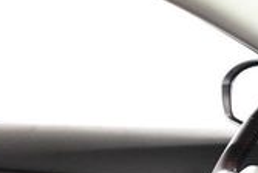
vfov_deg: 9.6
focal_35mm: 138
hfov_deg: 14.8
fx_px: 991
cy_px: 276
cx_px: 77
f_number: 3.5
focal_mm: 18
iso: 3200
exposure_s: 1/60
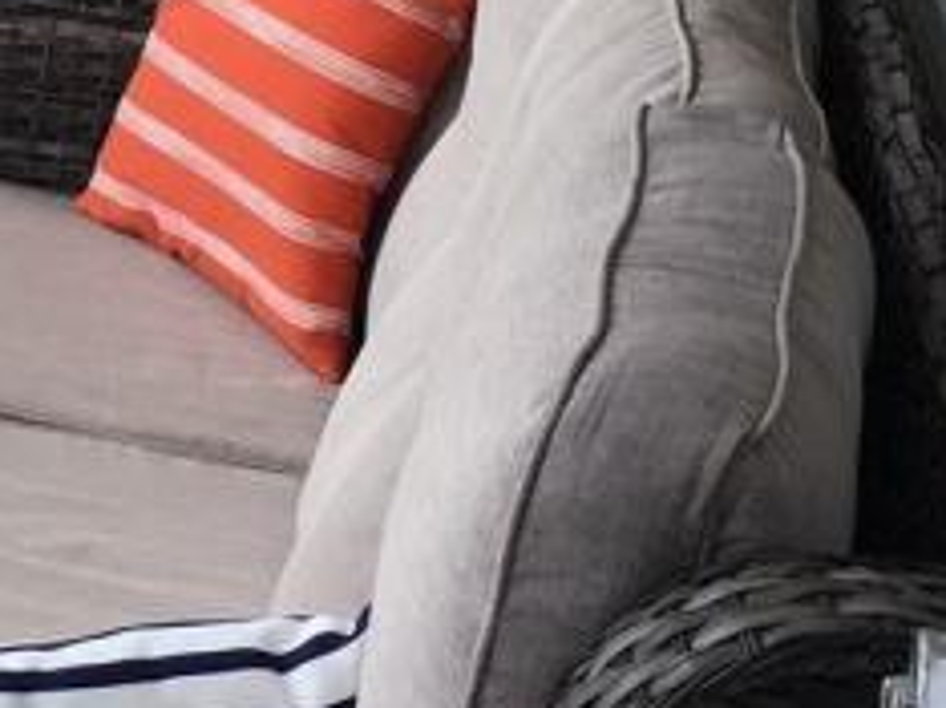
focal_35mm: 119
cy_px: 142
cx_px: -461
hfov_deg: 15.3
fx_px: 3249
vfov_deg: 12.4
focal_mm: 4.15
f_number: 2.2
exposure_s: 1/207
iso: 25
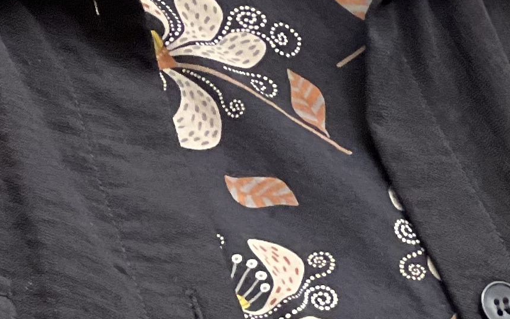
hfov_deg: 5.5
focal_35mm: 384
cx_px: 142
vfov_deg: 3.4
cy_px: -457
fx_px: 5338
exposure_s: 1/121
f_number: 2.8
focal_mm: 9
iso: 80
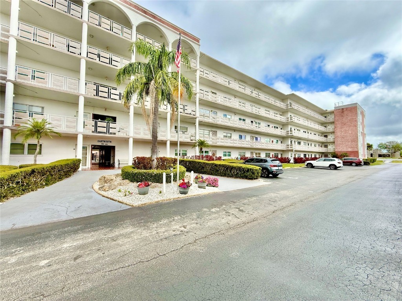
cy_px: 150
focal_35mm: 14
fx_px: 163
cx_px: 201
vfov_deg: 85.7
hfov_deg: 102.1
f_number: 2.2
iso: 64
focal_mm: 2.22
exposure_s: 1/1848
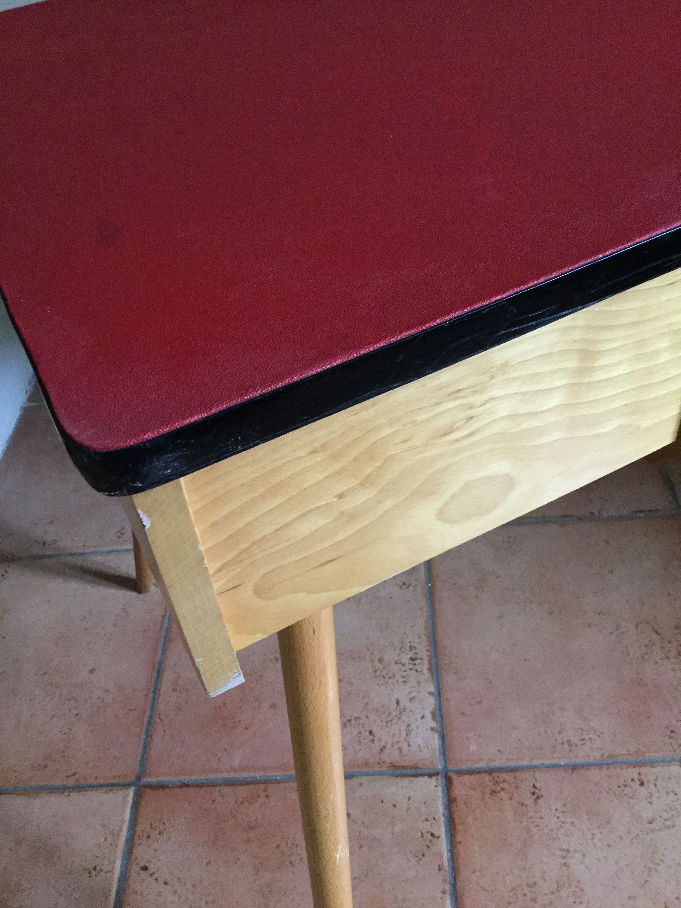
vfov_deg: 58.4
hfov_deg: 45.4
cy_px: 454
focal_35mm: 31
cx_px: 340
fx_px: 813
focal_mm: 3.3
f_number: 2.4
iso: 200
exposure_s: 1/33
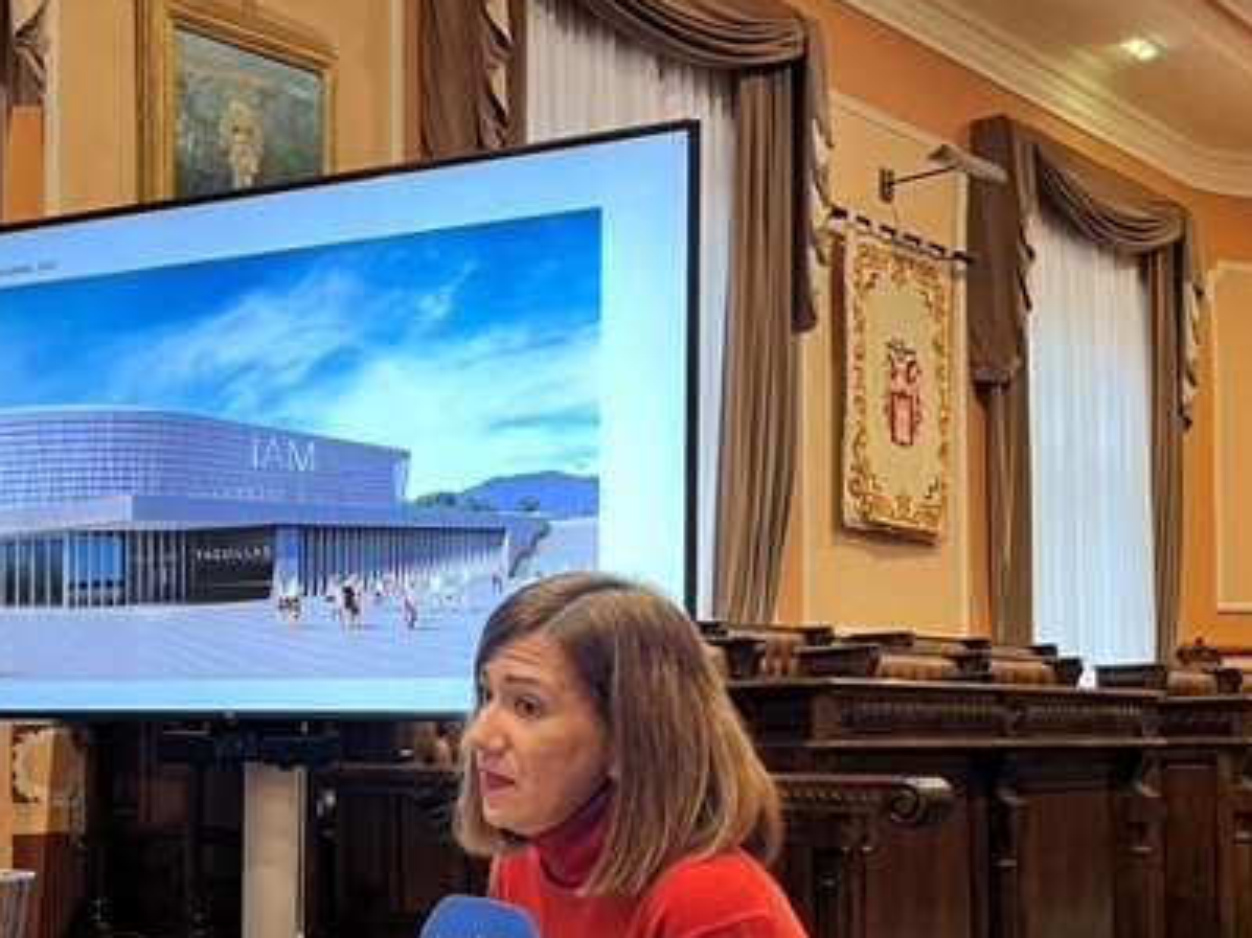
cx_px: 317
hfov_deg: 40.9
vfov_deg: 31.6
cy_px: 706
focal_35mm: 45
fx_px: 1627
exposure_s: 1/50
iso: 160
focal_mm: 5.1
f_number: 1.6
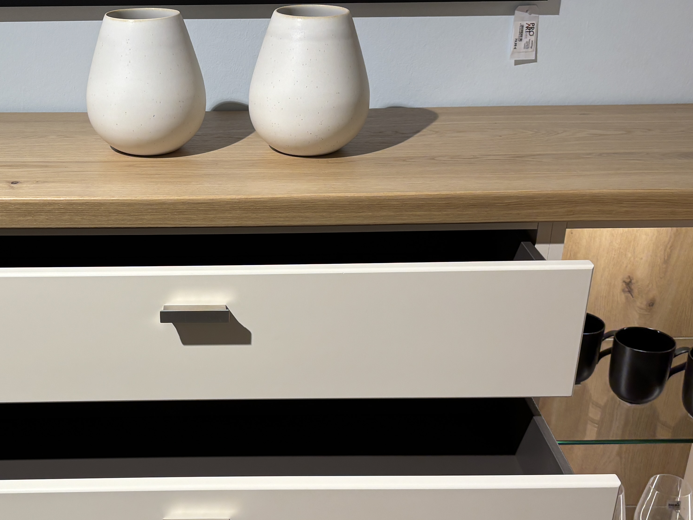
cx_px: 210
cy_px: 324
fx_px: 1001
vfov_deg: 29.0
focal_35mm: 50
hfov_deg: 37.6
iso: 64
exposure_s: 1/100
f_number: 1.6
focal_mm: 5.96
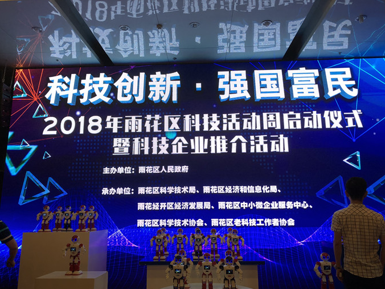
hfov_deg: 61.7
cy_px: 146
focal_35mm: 29
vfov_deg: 48.2
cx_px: 191
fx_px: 323
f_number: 1.8
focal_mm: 4
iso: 32
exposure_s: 1/30
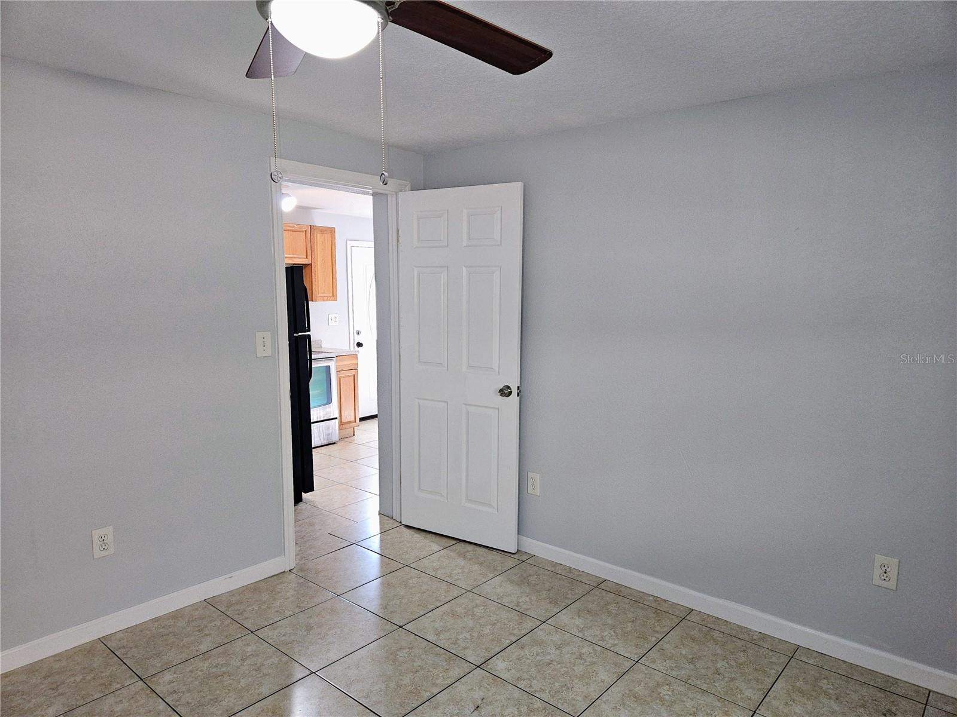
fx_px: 636
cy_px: 358
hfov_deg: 73.9
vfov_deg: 58.9
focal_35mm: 23
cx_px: 478
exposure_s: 1/60
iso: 125
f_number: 1.8
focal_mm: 5.4
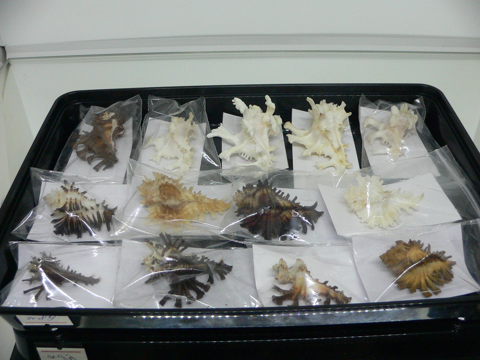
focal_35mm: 35
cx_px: 240
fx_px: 485
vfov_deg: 40.7
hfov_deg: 52.6
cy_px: 180
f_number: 2.8
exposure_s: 1/50
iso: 200
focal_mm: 4.6
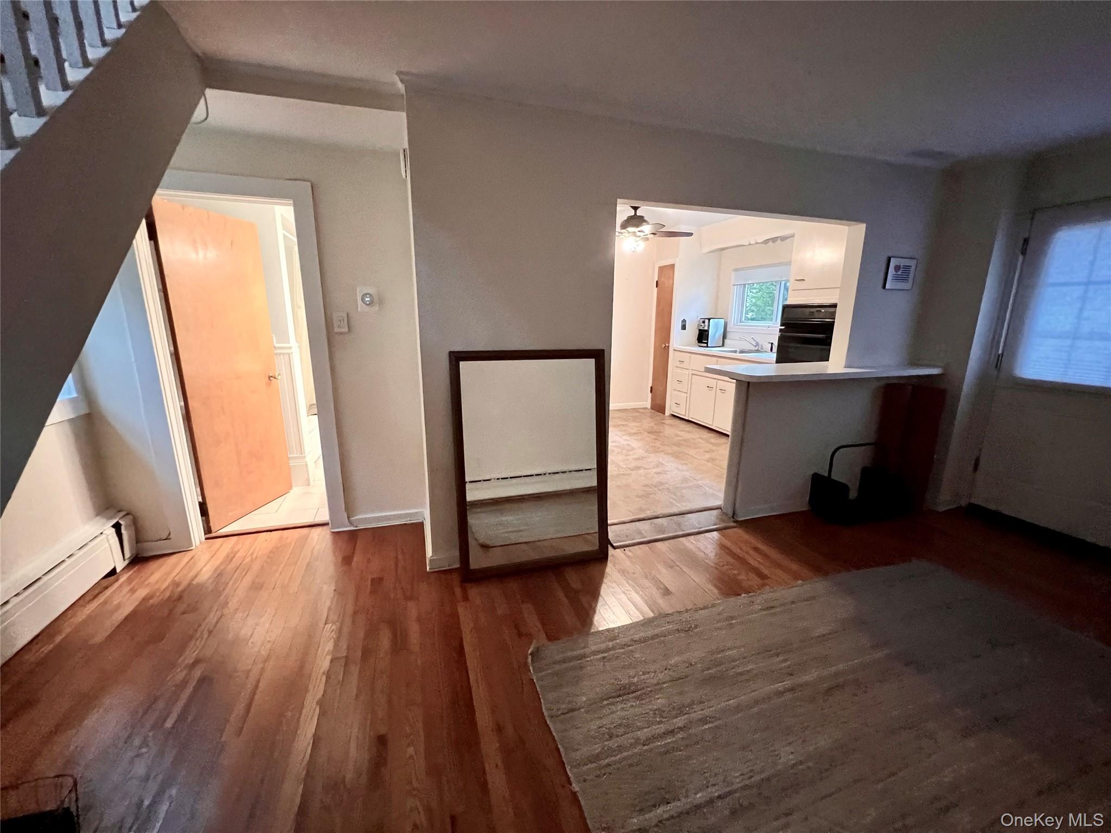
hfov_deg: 106.2
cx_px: 556
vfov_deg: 89.9
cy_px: 416
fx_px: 417
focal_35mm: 13
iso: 800
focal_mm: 1.57
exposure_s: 1/60
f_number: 1.8
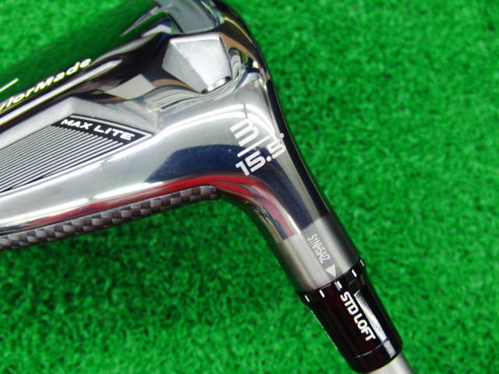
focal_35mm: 37
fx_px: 533
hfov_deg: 50.1
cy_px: 187
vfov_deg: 38.7
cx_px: 250
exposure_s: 1/30
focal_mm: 6.42
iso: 400
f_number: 3.6
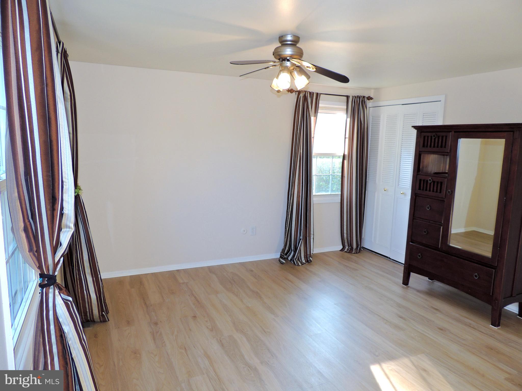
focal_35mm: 24
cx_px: 261
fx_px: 362
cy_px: 196
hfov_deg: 71.6
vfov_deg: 56.8
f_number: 3
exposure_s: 1/40
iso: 100
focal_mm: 4.3
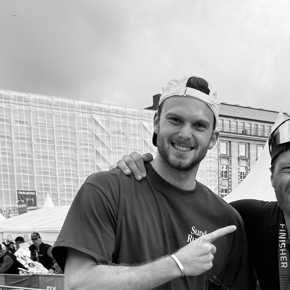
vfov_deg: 22.4
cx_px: 229
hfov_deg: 24.0
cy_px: 348
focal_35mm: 71
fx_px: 673
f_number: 1.78
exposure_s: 1/1488
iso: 80
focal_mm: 6.76
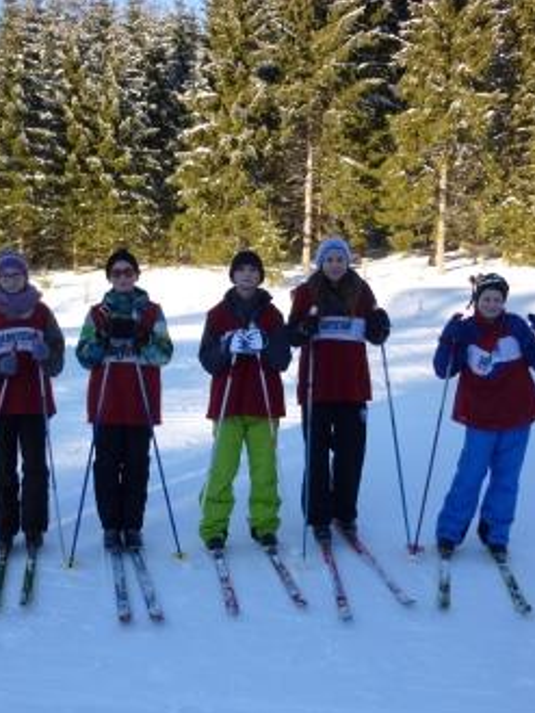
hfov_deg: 41.5
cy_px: 362
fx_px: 700
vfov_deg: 53.9
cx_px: 199
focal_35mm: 34
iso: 80
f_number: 3.3
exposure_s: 1/200
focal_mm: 4.5
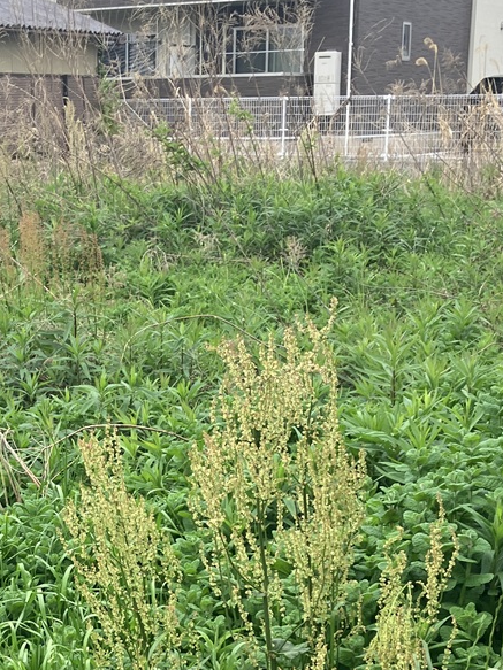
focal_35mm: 64
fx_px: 1240
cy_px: 476
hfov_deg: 22.7
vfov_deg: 29.9
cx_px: 131
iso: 32
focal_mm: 3.99
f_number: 1.8
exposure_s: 1/146
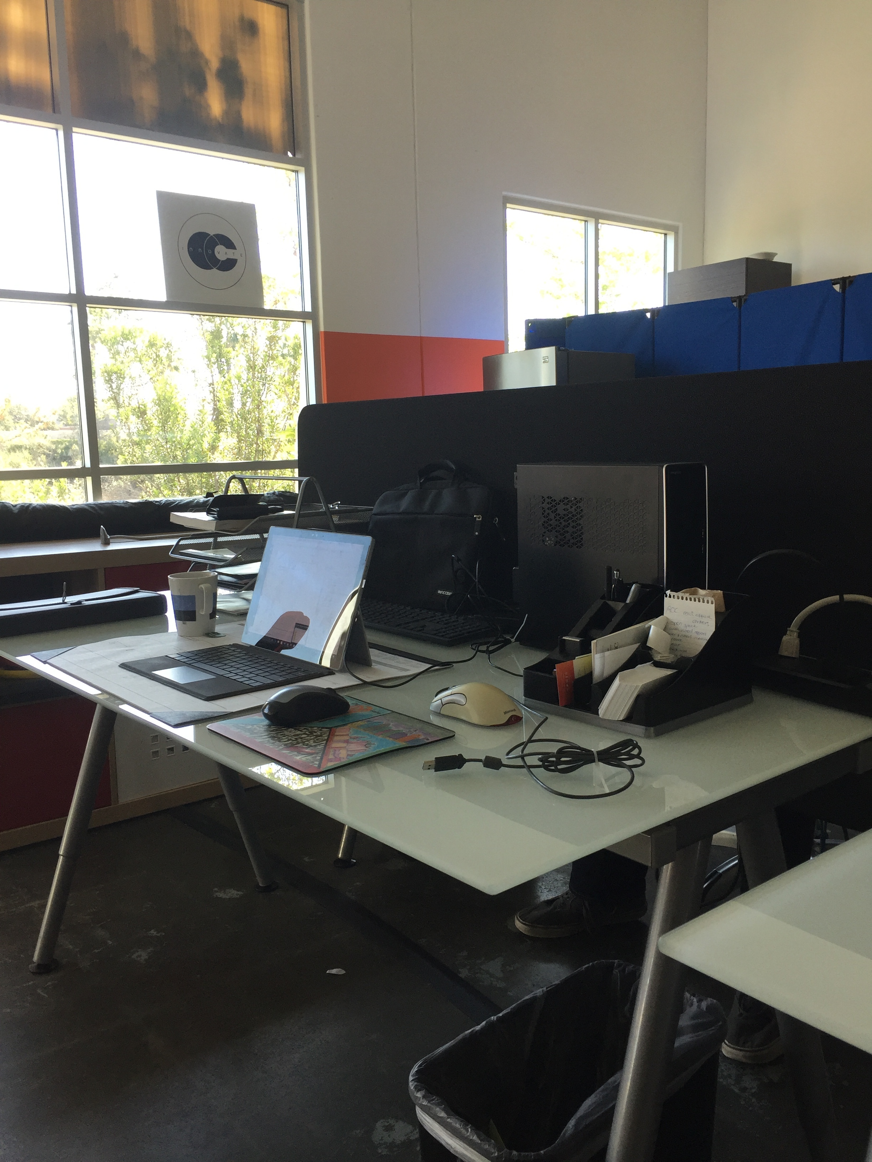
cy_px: 581
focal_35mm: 29
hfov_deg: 48.2
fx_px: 974
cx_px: 436
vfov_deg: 61.7
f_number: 2.2
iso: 40
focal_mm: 4.15
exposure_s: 1/120
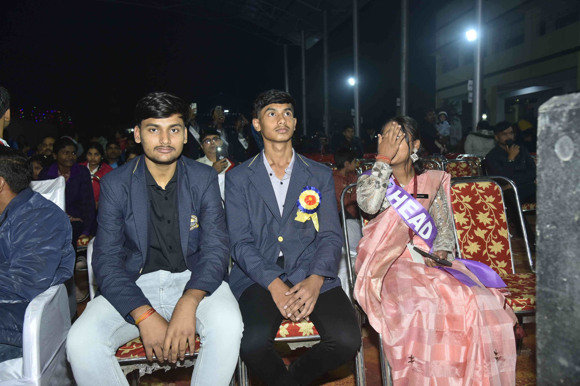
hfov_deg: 58.7
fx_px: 516
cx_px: 290
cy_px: 193
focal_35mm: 32
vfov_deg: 41.1
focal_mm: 32
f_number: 5
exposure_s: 1/200
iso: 640
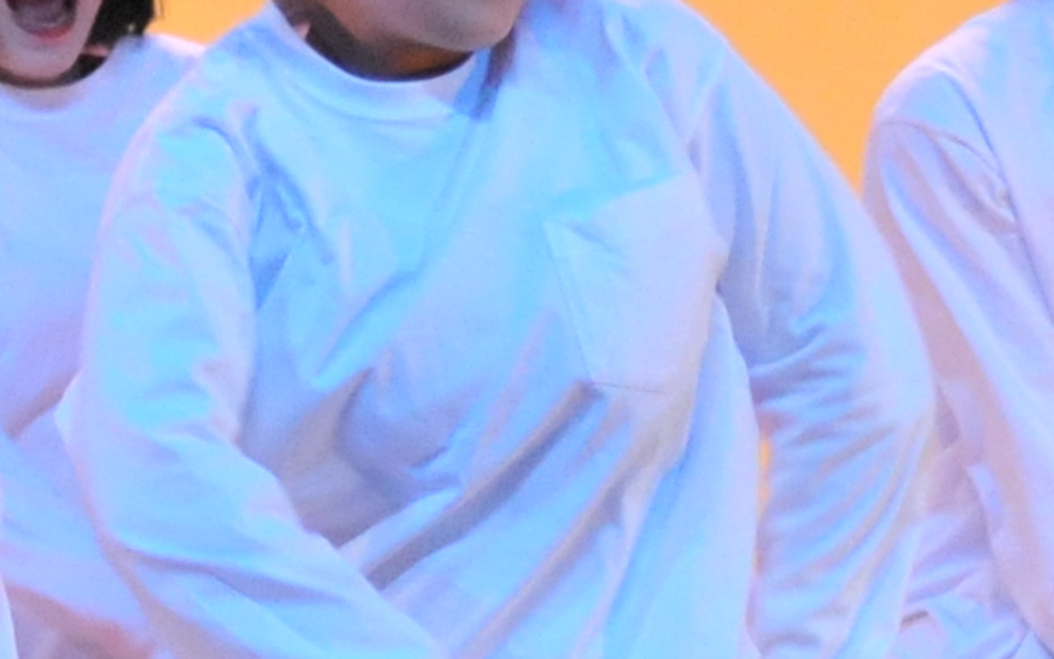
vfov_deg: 1.7
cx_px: 502
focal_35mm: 757
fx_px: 21743
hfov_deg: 2.8
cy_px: 563
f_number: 2.8
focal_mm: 70
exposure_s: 1/200
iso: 1600
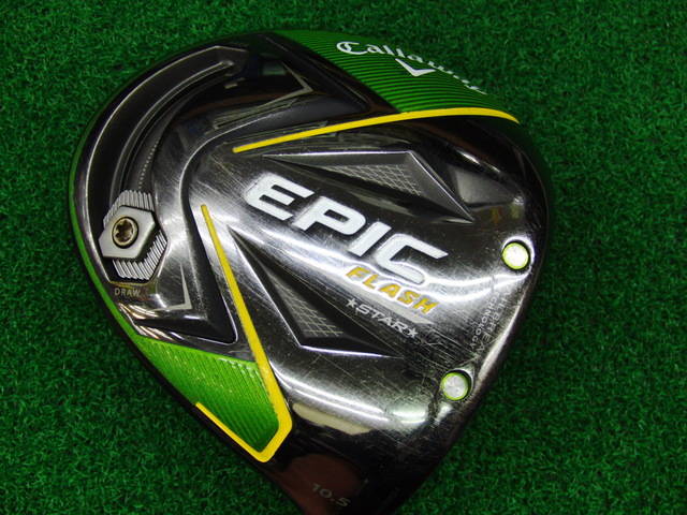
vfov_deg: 38.7
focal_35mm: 37
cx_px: 344
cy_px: 258
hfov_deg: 50.1
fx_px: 734
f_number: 3.6
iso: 250
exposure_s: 1/80
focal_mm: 6.42
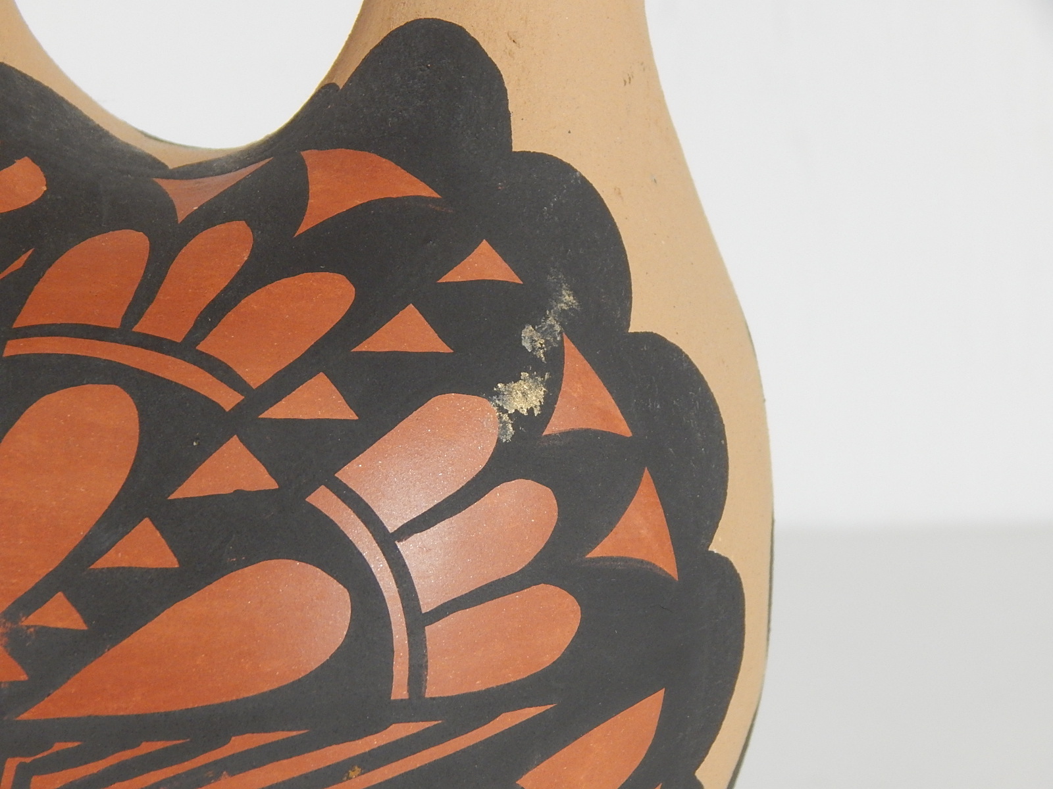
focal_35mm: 114
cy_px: 394
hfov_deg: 17.3
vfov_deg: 13.0
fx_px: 3468
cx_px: 526
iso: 400
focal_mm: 20.5
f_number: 4.6
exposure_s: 1/60
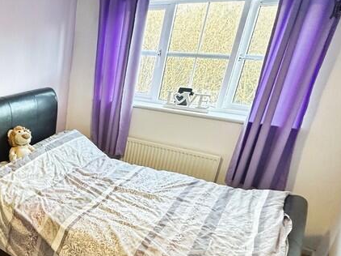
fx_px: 335
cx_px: -14
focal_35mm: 34
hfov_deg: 44.3
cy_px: 173
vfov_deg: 41.2
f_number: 2.2
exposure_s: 1/60
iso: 320
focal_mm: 2.22
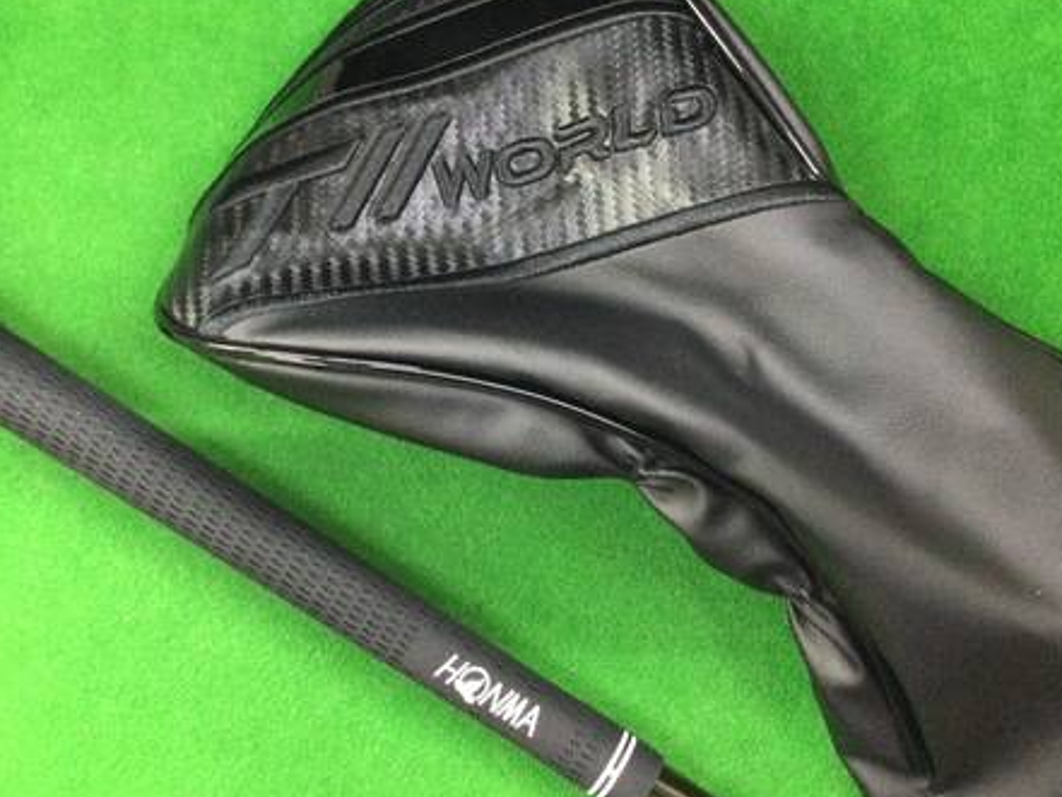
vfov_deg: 32.2
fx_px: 1381
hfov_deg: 42.0
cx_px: 501
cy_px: 431
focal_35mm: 45
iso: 200
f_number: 2.4
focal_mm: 3.3
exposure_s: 1/24
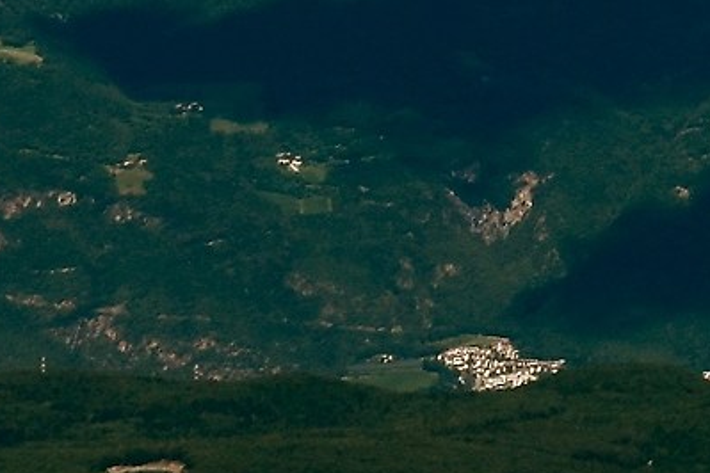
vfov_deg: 4.6
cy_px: -854
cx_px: 1714
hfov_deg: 6.7
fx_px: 5699
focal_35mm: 289
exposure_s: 1/500
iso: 200
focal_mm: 32
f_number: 11
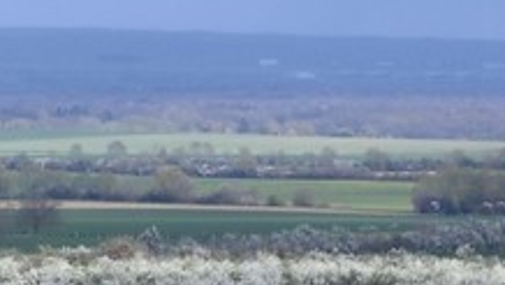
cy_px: 908
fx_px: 7209
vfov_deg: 2.2
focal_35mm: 538
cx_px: -1168
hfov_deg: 3.9
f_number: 10
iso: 200
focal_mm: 70
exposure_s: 1/400
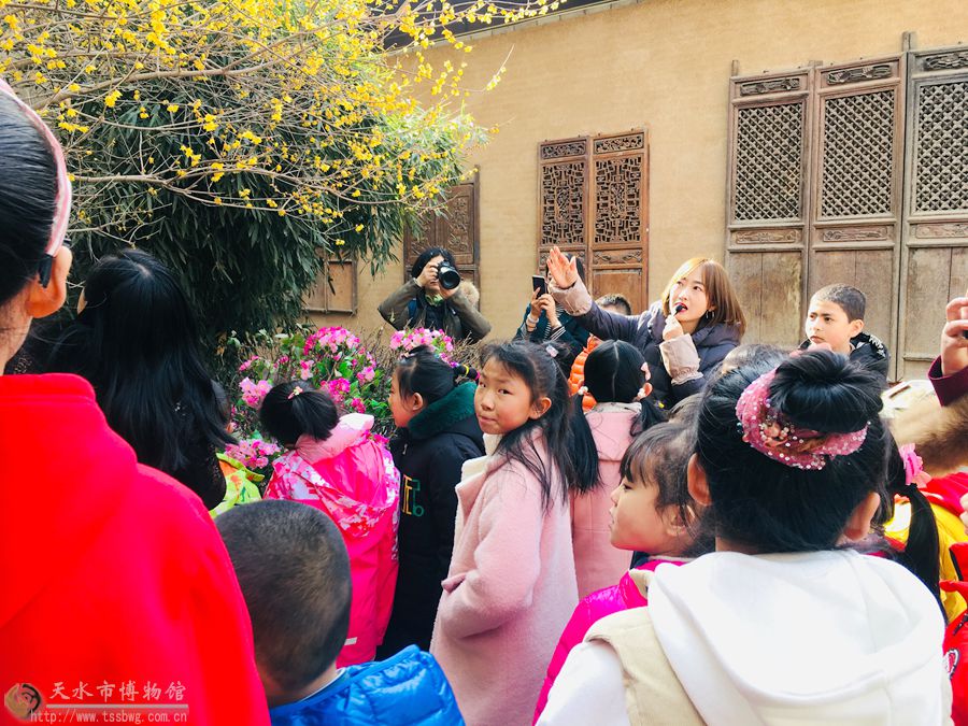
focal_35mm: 29
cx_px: 484
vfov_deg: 48.2
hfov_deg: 61.7
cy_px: 363
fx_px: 811
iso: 25
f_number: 2.2
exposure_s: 1/120
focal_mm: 4.15
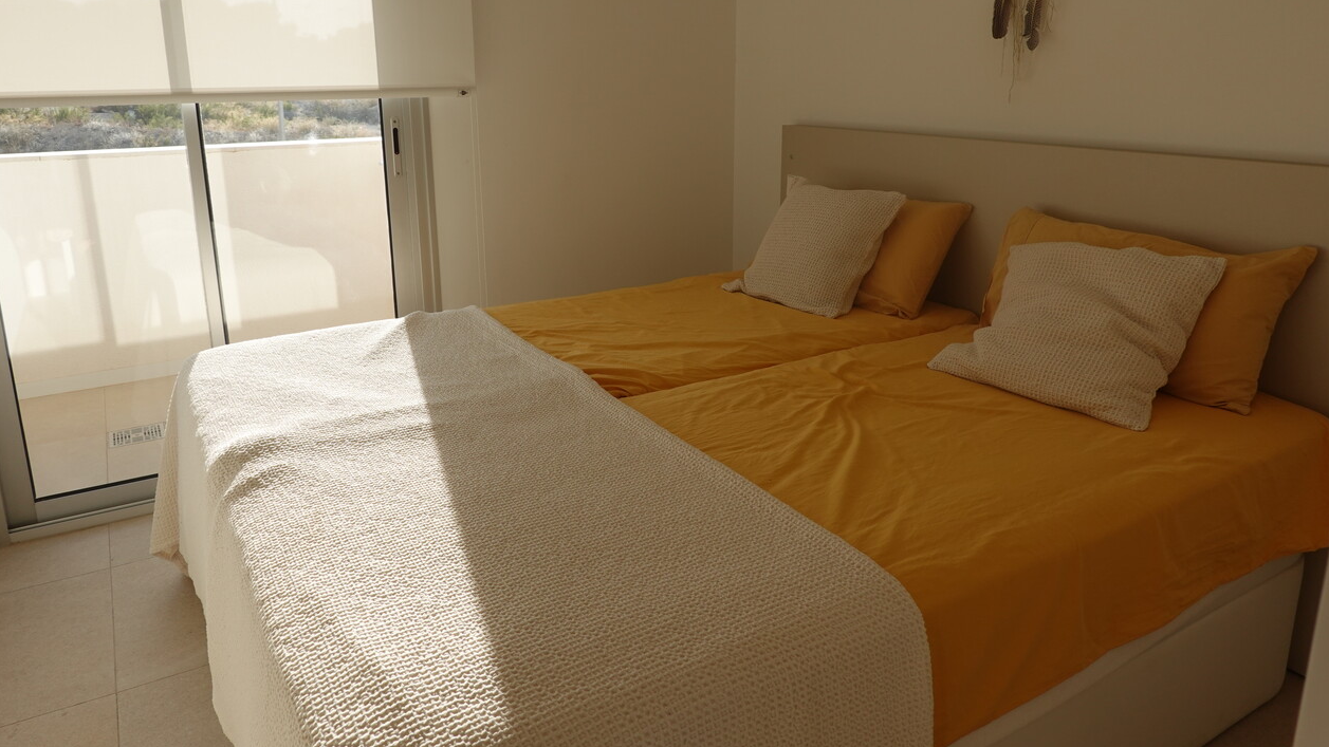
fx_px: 916
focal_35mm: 26
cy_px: 295
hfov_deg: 71.9
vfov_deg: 44.1
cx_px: 666
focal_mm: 9
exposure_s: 1/400
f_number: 4
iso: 125
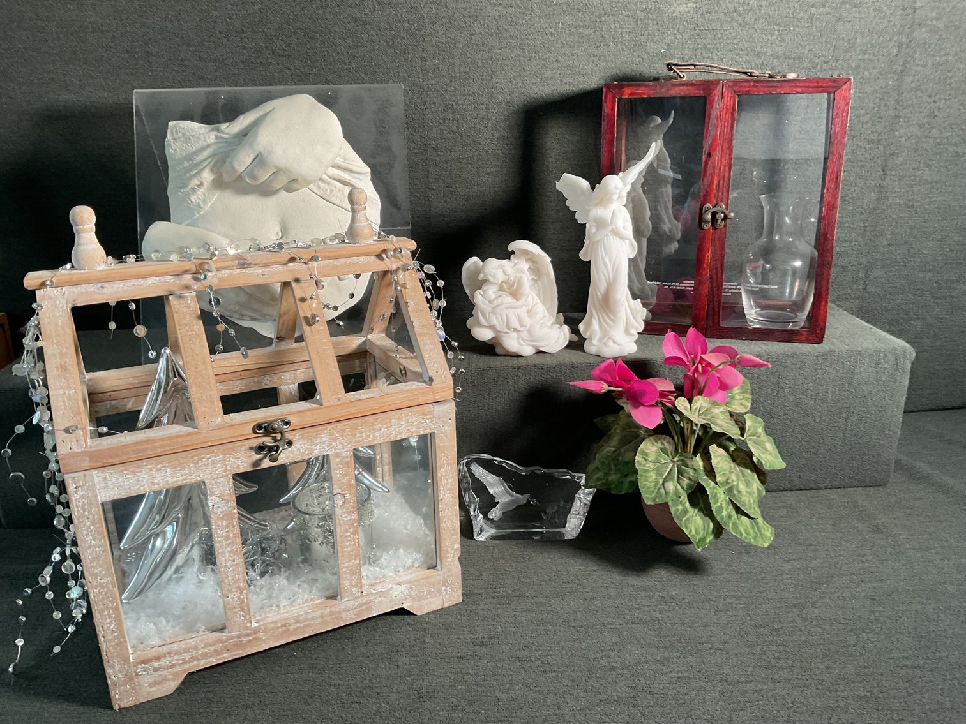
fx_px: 809
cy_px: 362
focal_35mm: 29
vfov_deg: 48.2
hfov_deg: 61.7
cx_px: 483
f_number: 1.8
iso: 100
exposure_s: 1/60
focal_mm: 3
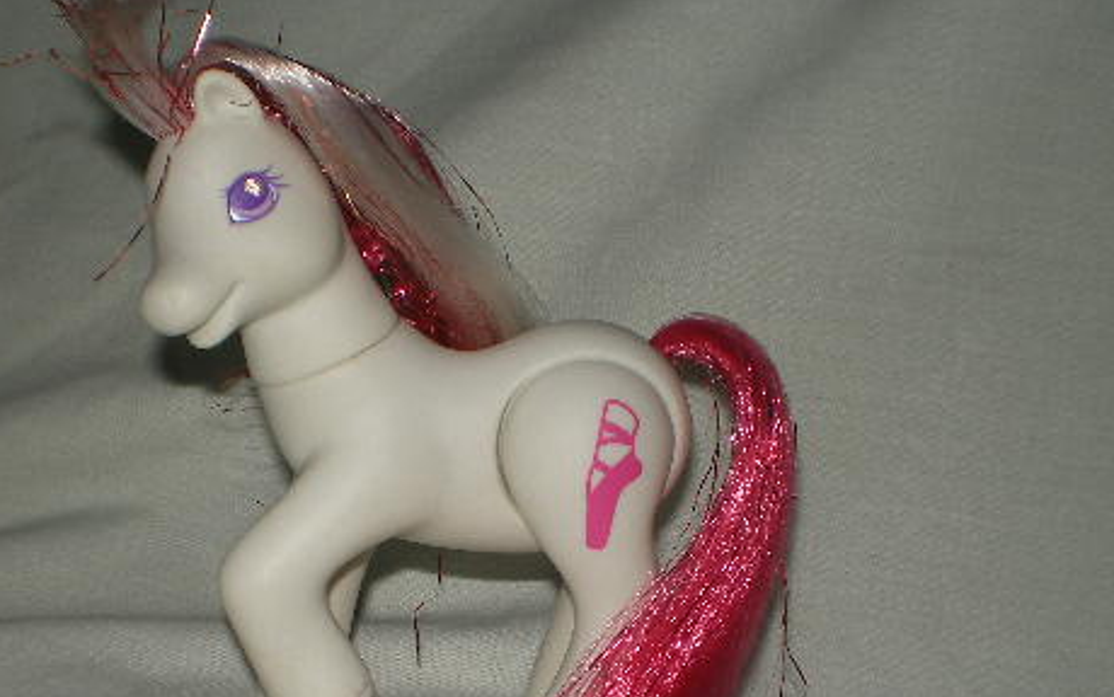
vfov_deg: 22.9
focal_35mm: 56
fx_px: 1701
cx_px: 477
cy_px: 532
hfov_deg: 36.2
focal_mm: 6.3
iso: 64
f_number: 4.6
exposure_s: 1/30
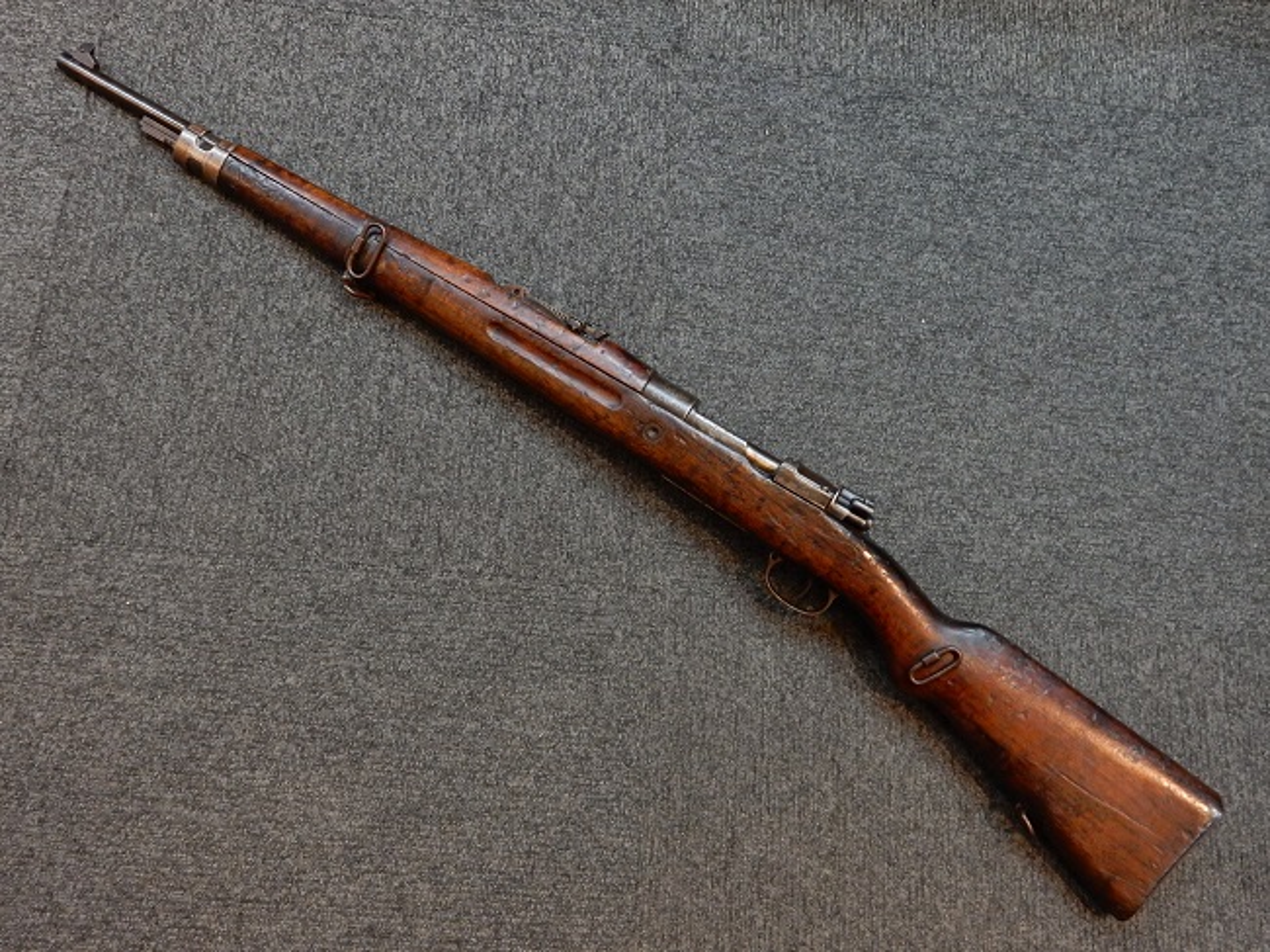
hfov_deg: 51.4
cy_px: 476
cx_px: 635
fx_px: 1320
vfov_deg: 39.6
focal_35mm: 36
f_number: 4
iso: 400
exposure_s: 1/8
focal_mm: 6.4
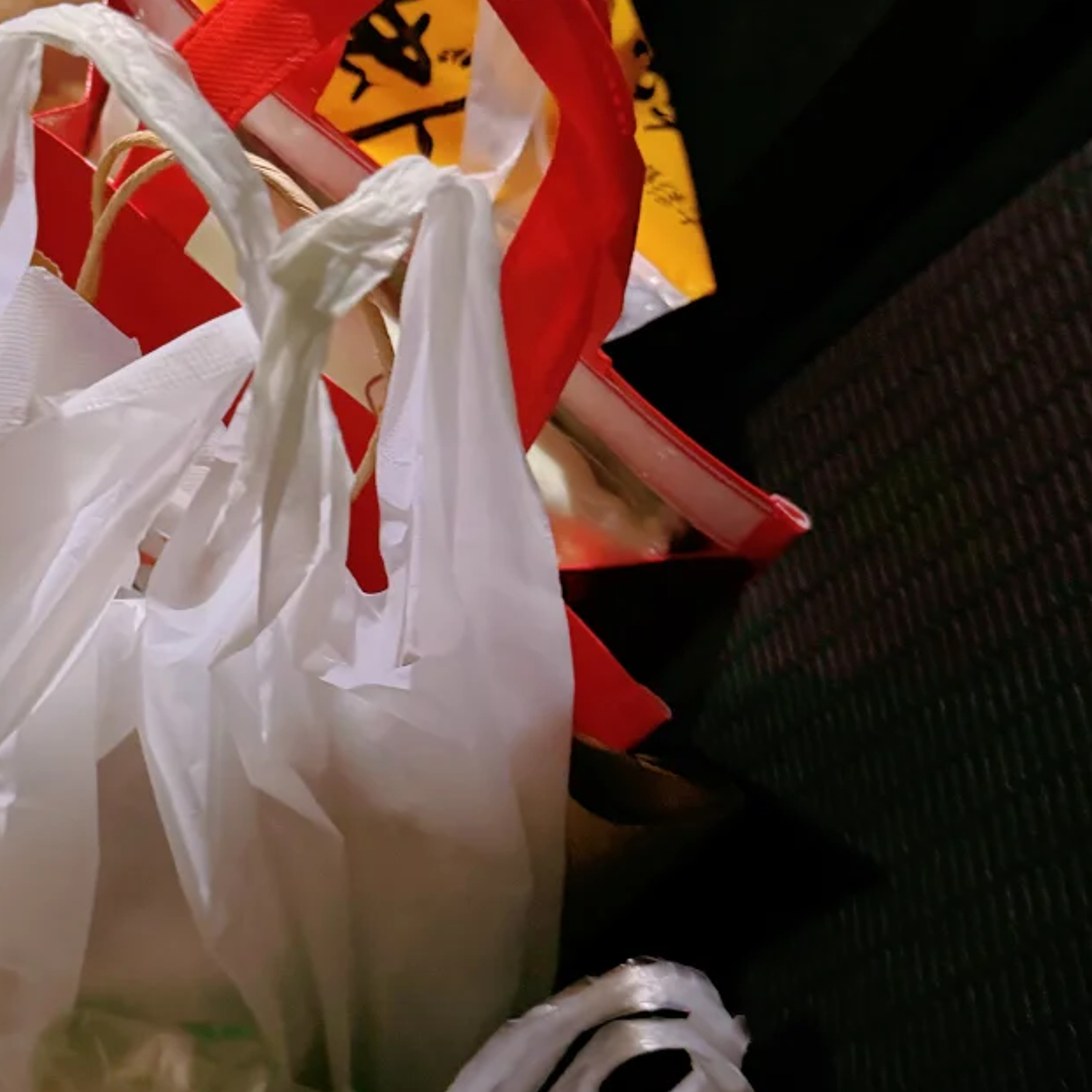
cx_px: 254
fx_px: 1749
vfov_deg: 34.6
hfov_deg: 33.9
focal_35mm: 49
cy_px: 457
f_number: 1.78
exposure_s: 1/30
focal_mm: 6.76
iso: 1250
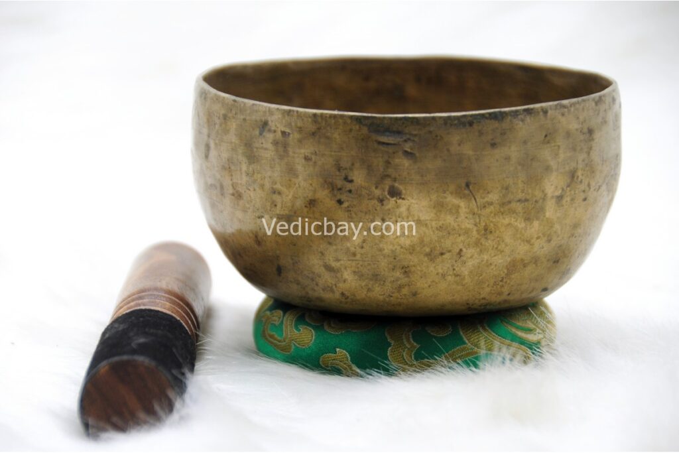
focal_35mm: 225
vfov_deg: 6.1
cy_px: 226
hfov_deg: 9.1
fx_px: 4244
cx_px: 340
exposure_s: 1/60
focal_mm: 150
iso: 320
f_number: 5.6
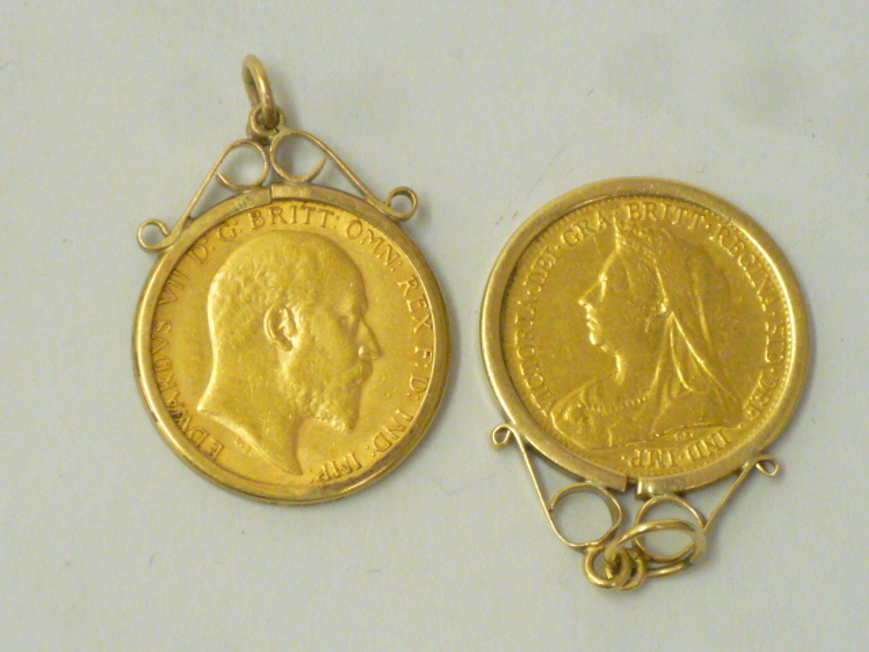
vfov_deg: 7.7
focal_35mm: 193
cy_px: 326
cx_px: 434
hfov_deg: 10.2
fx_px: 4845
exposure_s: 1/25
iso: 400
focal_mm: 17.5
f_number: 5.7
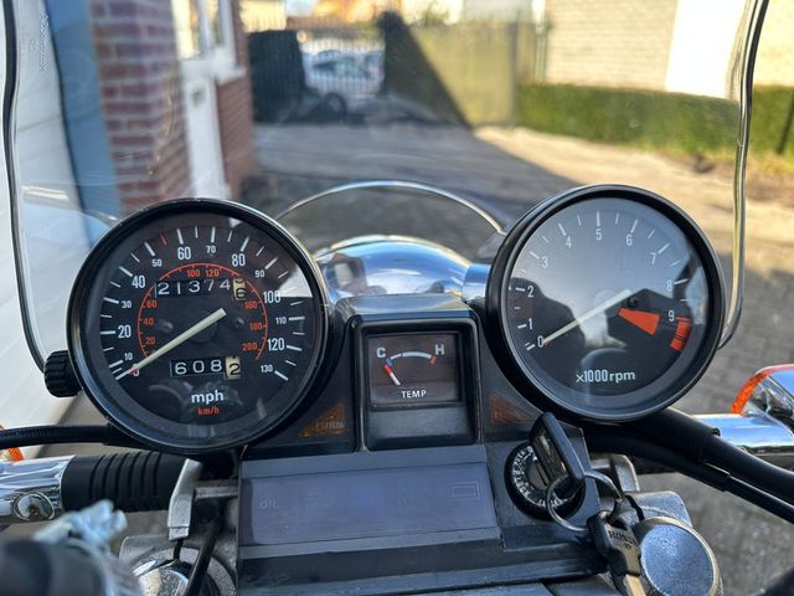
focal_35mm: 24
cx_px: 397
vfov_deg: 56.8
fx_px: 550
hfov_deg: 71.6
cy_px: 298
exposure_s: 1/448
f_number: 1.78
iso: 80
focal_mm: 6.86
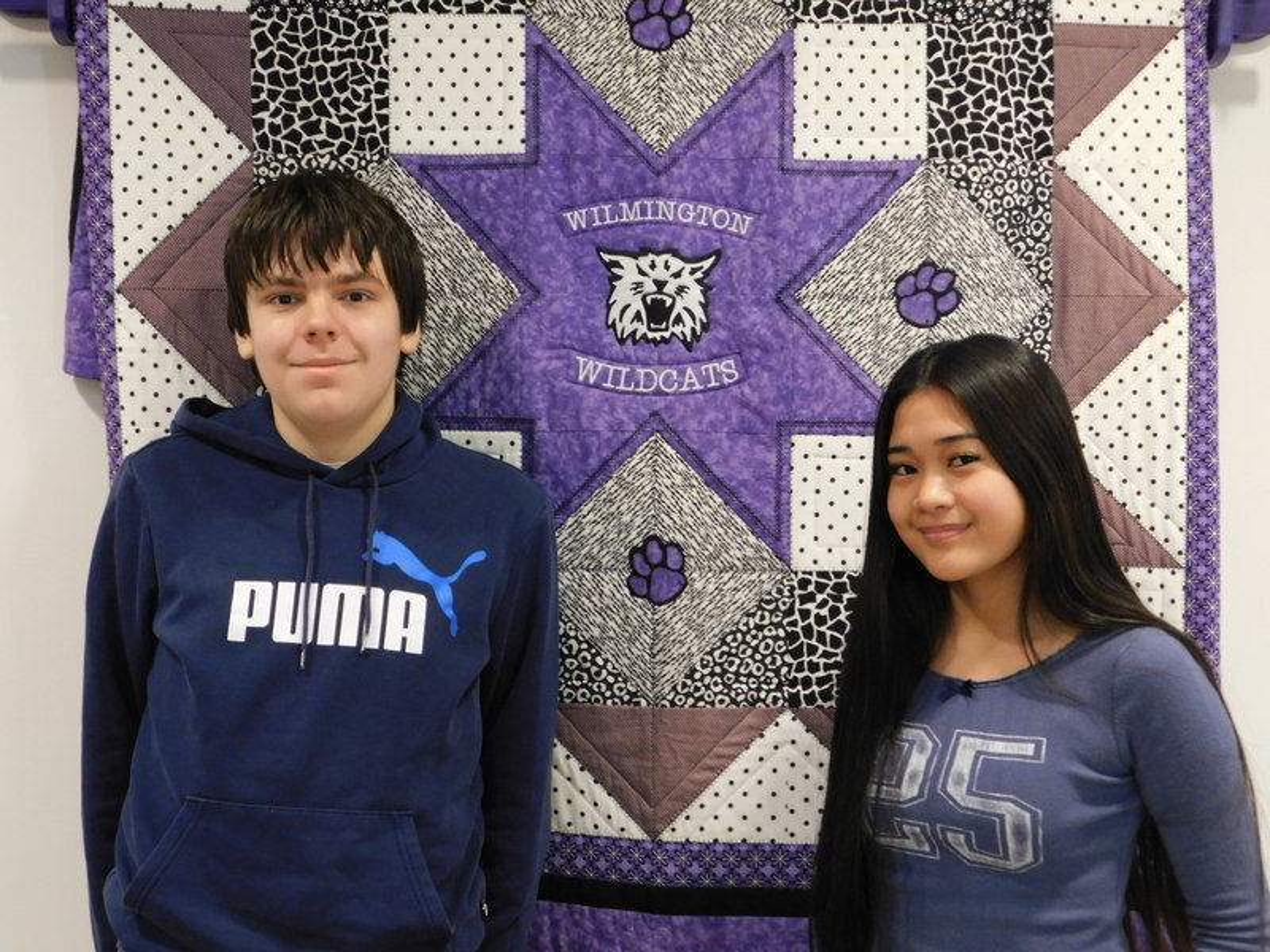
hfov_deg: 37.5
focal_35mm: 51
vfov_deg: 28.6
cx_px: 635
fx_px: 1871
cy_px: 476
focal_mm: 9
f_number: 3.8
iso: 400
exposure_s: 1/13
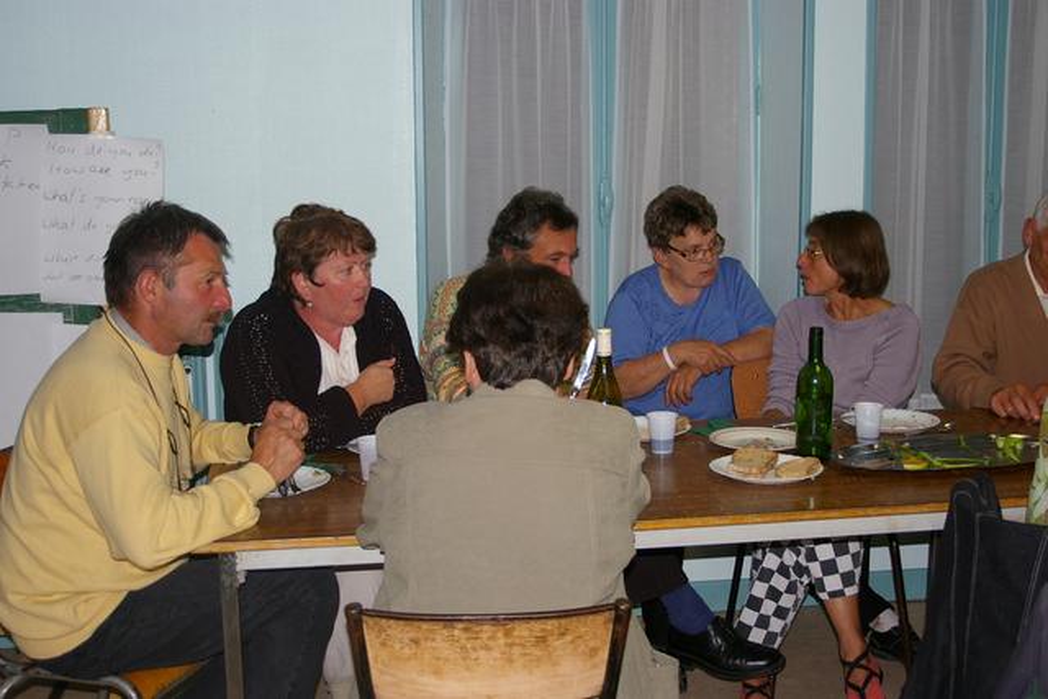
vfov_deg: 28.1
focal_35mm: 48
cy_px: 350
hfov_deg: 41.1
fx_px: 1398
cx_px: 524
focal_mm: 32
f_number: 4.5
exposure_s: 1/45
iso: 200
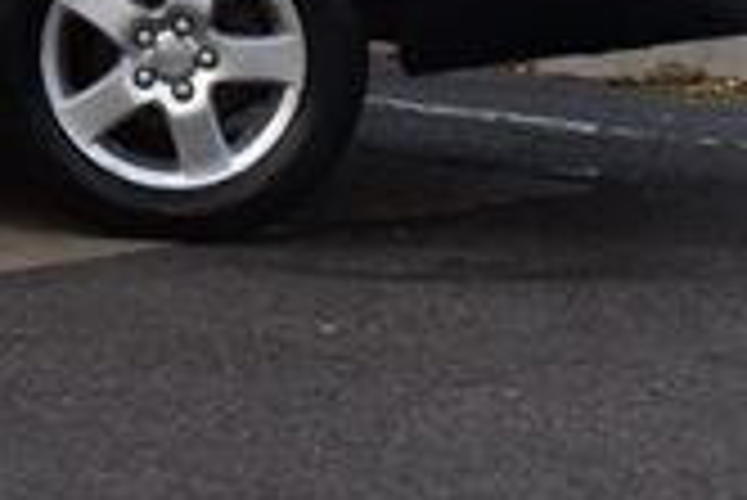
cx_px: -657
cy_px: -405
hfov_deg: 9.6
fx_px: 4193
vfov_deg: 6.7
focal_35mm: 202
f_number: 8
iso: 400
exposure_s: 1/50
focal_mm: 35
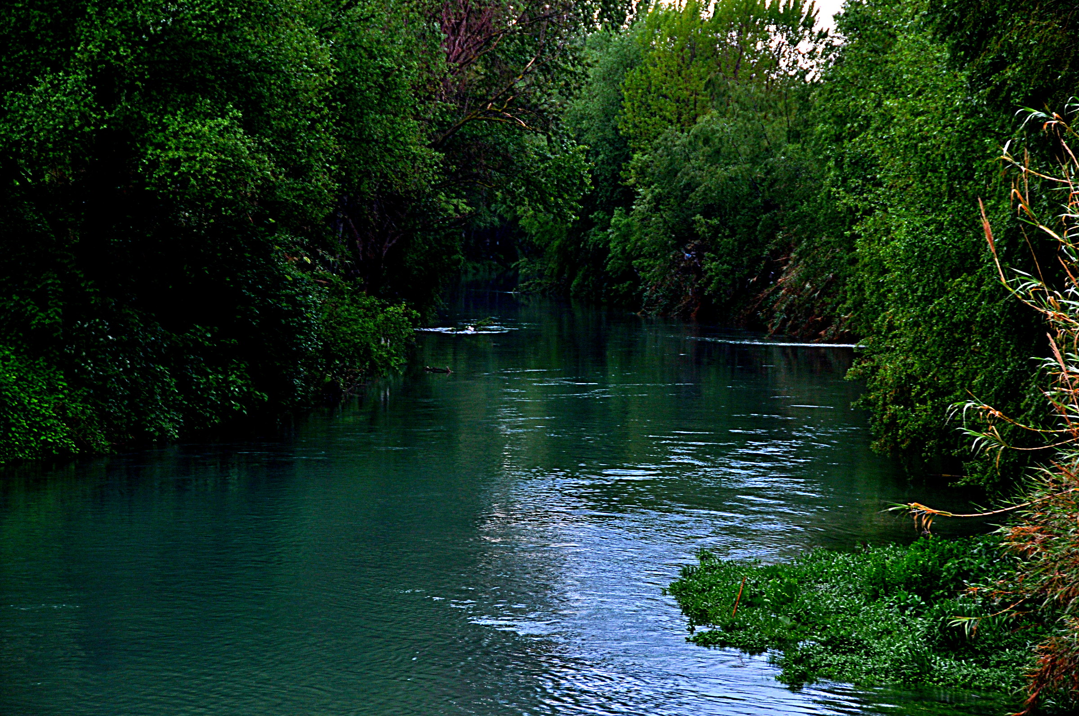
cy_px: 358
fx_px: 3368
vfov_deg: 12.1
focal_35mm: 112
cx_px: 540
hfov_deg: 18.2
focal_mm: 75
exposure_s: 1/15
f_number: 5
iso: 200
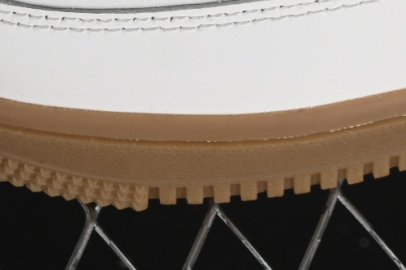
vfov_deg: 3.2
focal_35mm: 418
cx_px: 516
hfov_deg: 4.9
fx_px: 4712
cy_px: -458
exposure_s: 1/60
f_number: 8
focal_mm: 50
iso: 160
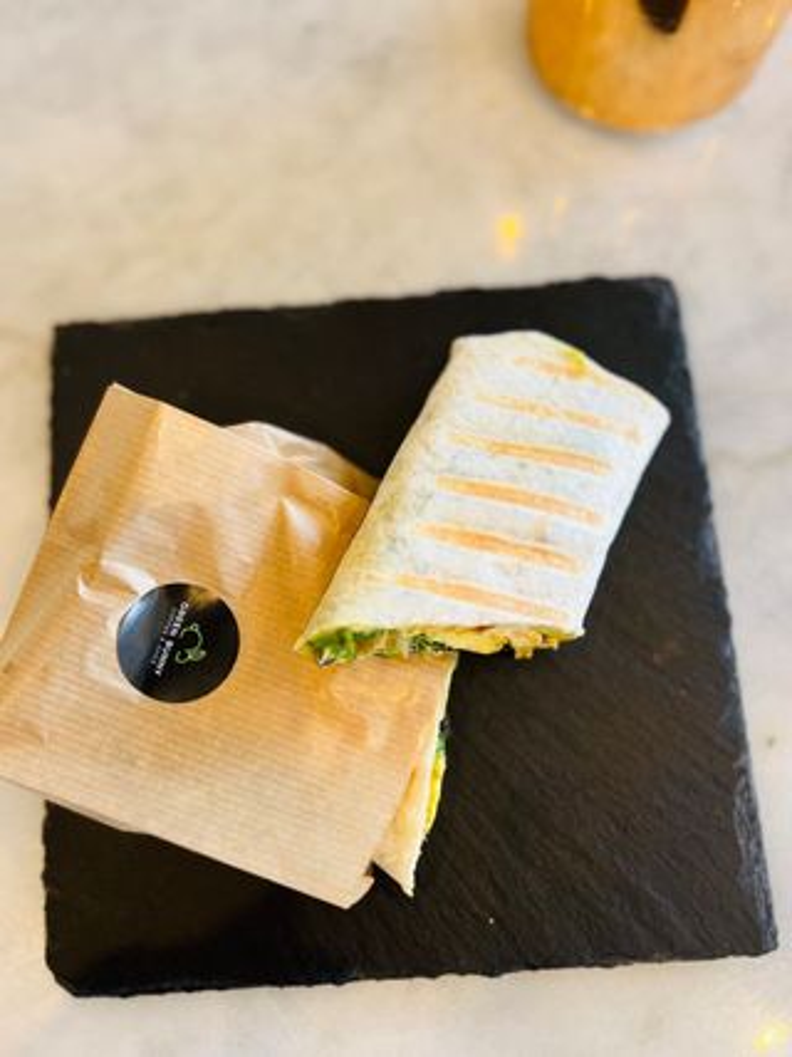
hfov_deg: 53.0
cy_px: 528
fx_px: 794
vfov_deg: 67.3
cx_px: 396
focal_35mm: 26
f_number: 1.5
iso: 50
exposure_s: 1/121
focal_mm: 5.7
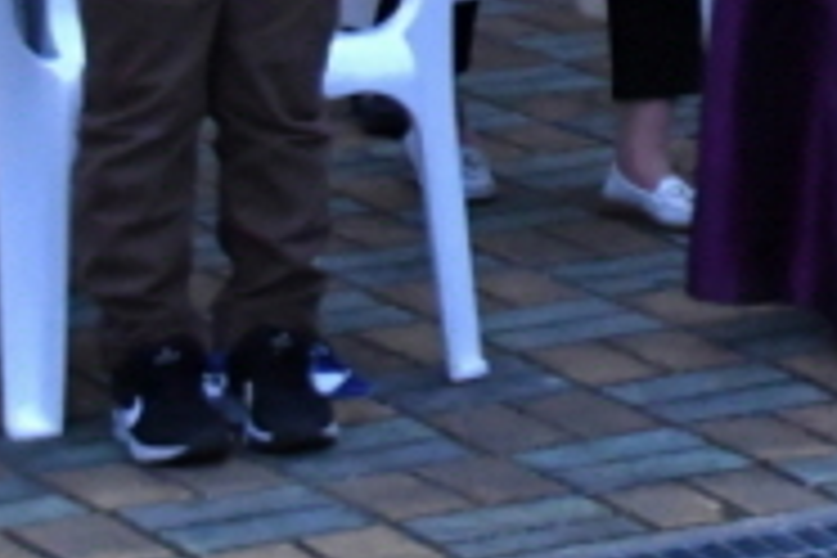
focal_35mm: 247
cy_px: -196
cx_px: 1827
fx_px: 5742
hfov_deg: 7.9
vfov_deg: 5.5
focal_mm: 34
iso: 4000
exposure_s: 1/60.2
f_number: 4.2
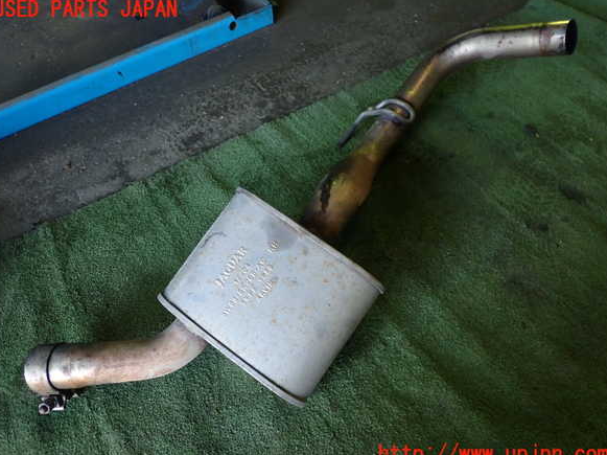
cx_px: 301
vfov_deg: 45.4
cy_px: 232
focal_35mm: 31
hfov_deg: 58.4
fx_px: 543
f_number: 2.3
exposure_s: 1/30
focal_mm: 5.4
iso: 200
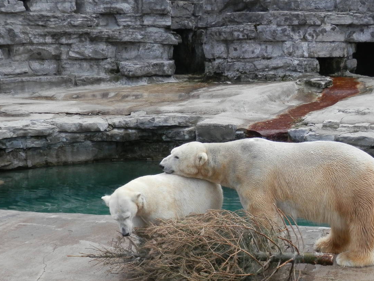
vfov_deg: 22.1
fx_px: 713
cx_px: 244
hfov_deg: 29.2
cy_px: 202
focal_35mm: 66
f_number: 3.8
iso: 125
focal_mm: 8
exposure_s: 1/500
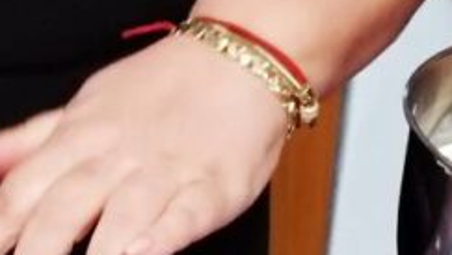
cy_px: 416
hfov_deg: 9.4
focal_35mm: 229
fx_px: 2746
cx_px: 247
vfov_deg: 5.3
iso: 713
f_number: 1.75
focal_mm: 5.25
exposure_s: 1/25
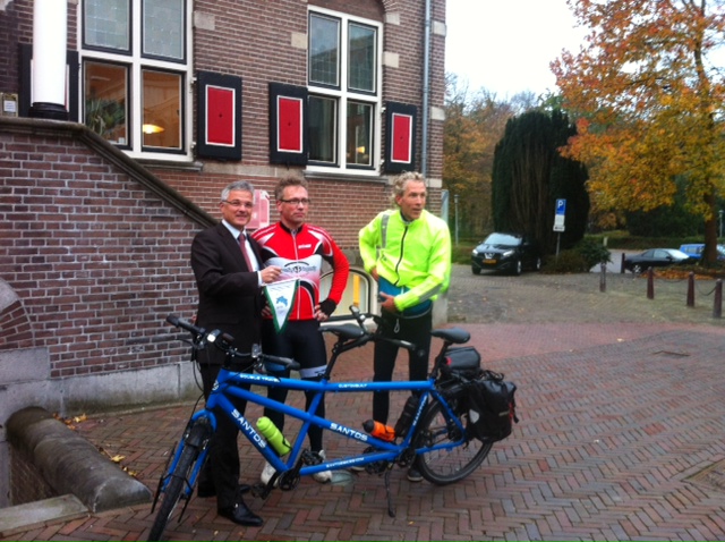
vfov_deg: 40.6
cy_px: 271
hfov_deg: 52.7
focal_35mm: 35
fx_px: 732
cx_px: 362
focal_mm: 3.85
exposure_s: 1/15
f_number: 2.8
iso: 100
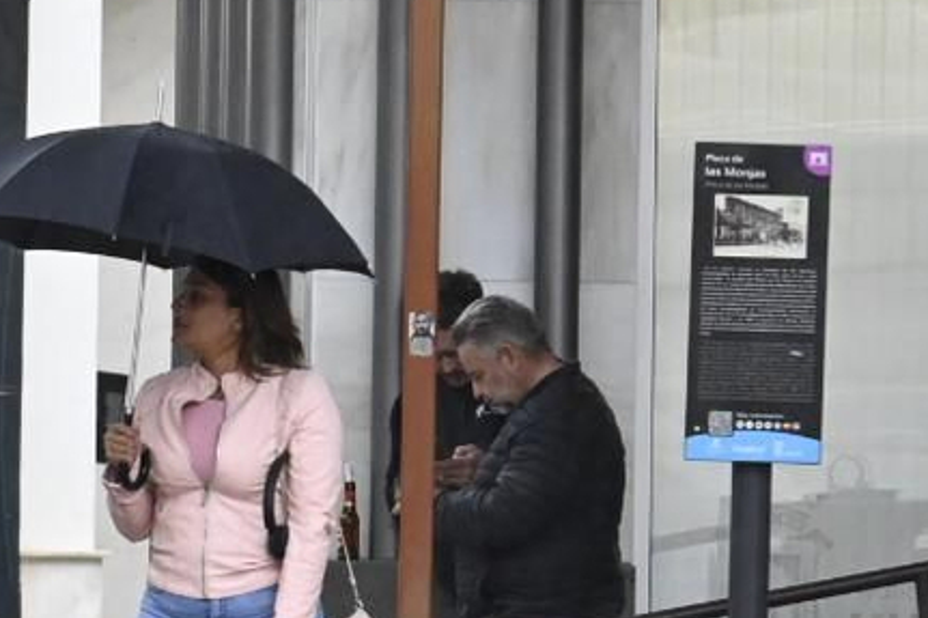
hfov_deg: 1.9
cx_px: -149
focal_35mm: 1086
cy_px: 537
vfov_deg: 1.3
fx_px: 27979
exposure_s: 1/200
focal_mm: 195
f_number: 6.3
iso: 2000
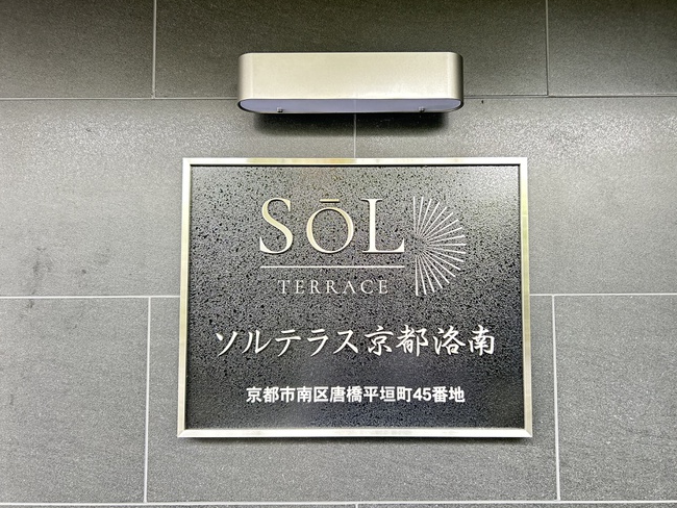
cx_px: 358
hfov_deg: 63.4
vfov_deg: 49.8
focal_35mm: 28
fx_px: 548
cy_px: 266
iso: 200
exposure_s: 1/60
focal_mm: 5.7
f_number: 1.5
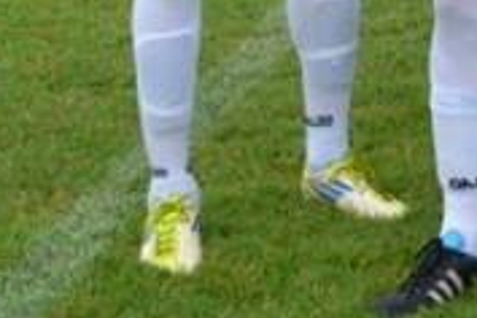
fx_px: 2451
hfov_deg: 9.9
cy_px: -391
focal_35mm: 185
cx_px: 1097
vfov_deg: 7.1
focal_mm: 26
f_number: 6.3
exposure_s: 1/250
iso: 250
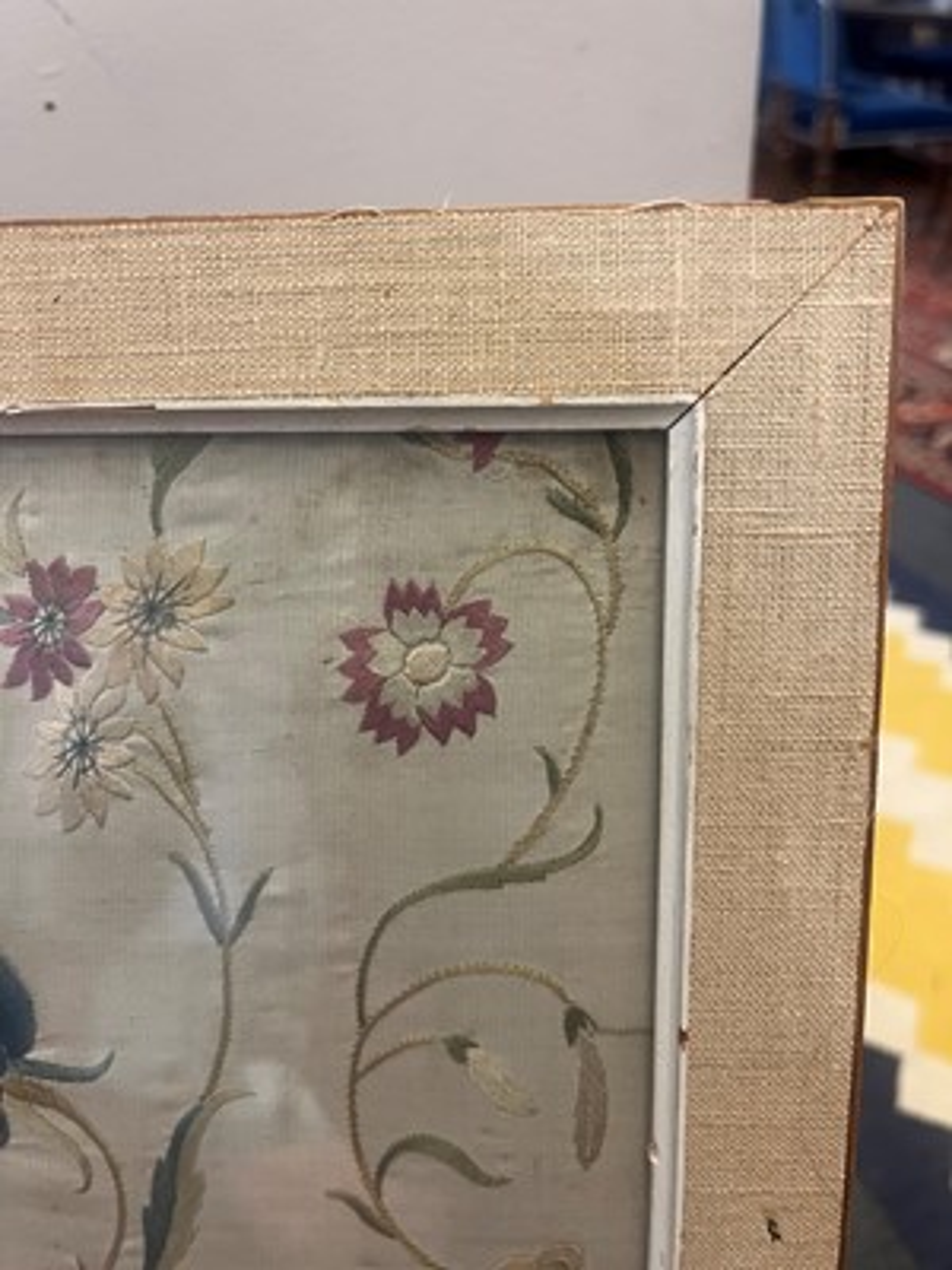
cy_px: 635
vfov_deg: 67.3
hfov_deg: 53.1
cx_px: 476
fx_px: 953
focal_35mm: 26
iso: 125
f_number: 1.6
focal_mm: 5.1
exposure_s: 1/50
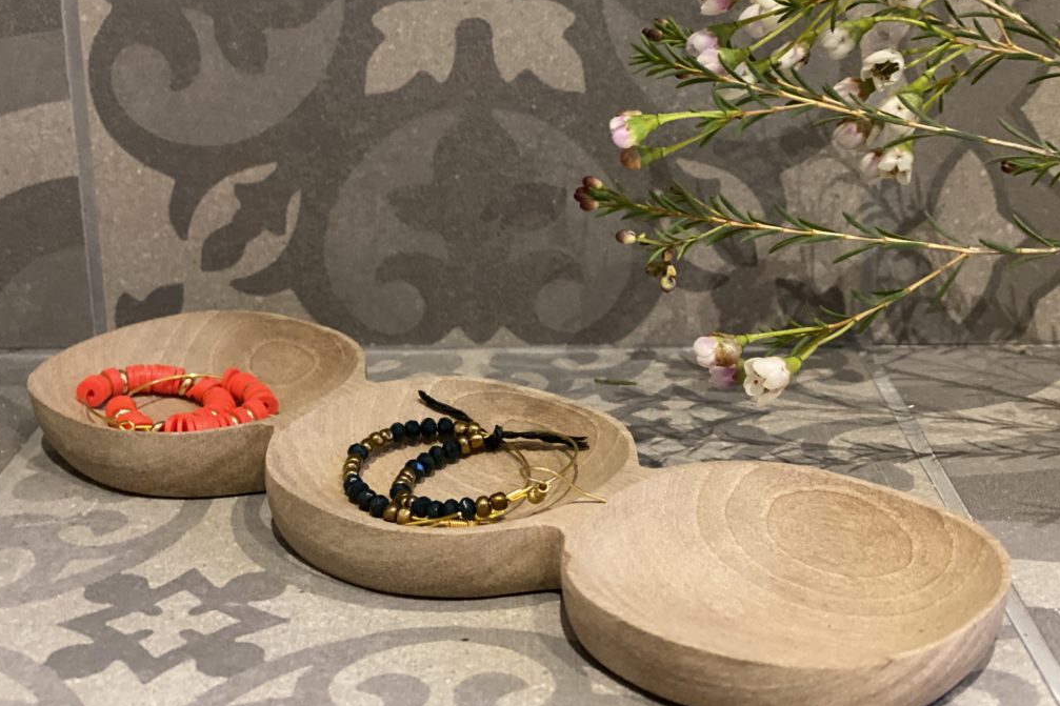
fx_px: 1619
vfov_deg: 24.6
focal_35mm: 55
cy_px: 339
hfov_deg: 36.3
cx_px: 523
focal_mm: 6
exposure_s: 1/17
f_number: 2
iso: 400
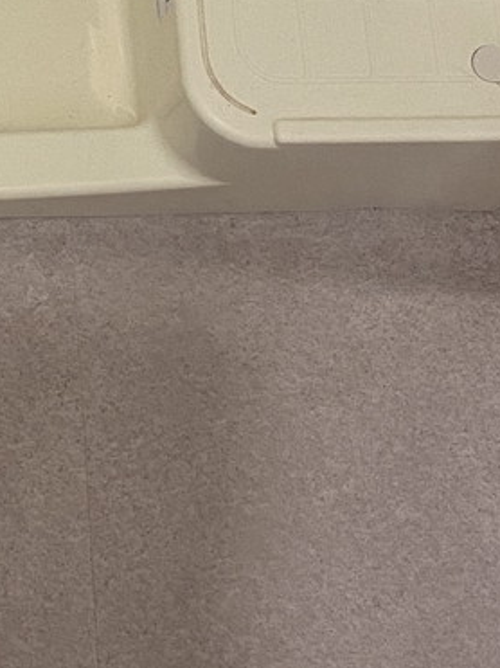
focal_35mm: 113
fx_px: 2178
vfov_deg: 15.9
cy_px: -345
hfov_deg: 12.6
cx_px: -187
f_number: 1.8
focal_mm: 4.25
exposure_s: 1/50
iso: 80
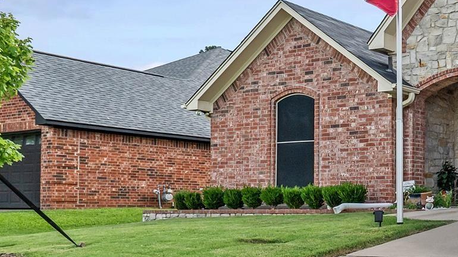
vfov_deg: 23.2
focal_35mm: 51
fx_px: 619
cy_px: 204
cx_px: 610
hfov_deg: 30.8
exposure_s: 1/1250
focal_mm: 15
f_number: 8
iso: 800
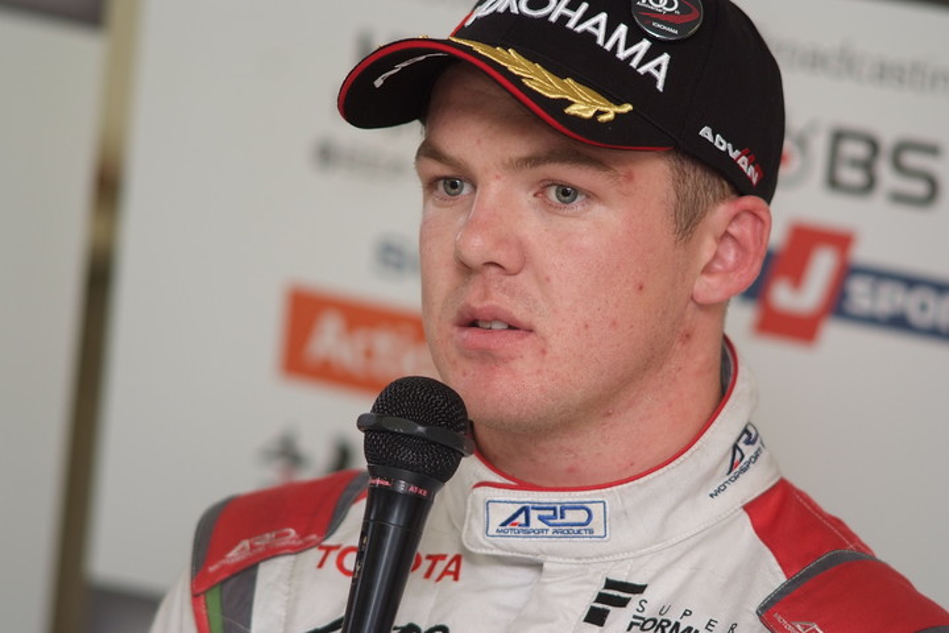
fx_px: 7117
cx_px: 474
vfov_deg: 5.1
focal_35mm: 270
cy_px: 316
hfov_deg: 7.6
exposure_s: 1/250
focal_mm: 180
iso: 400
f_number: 2.8
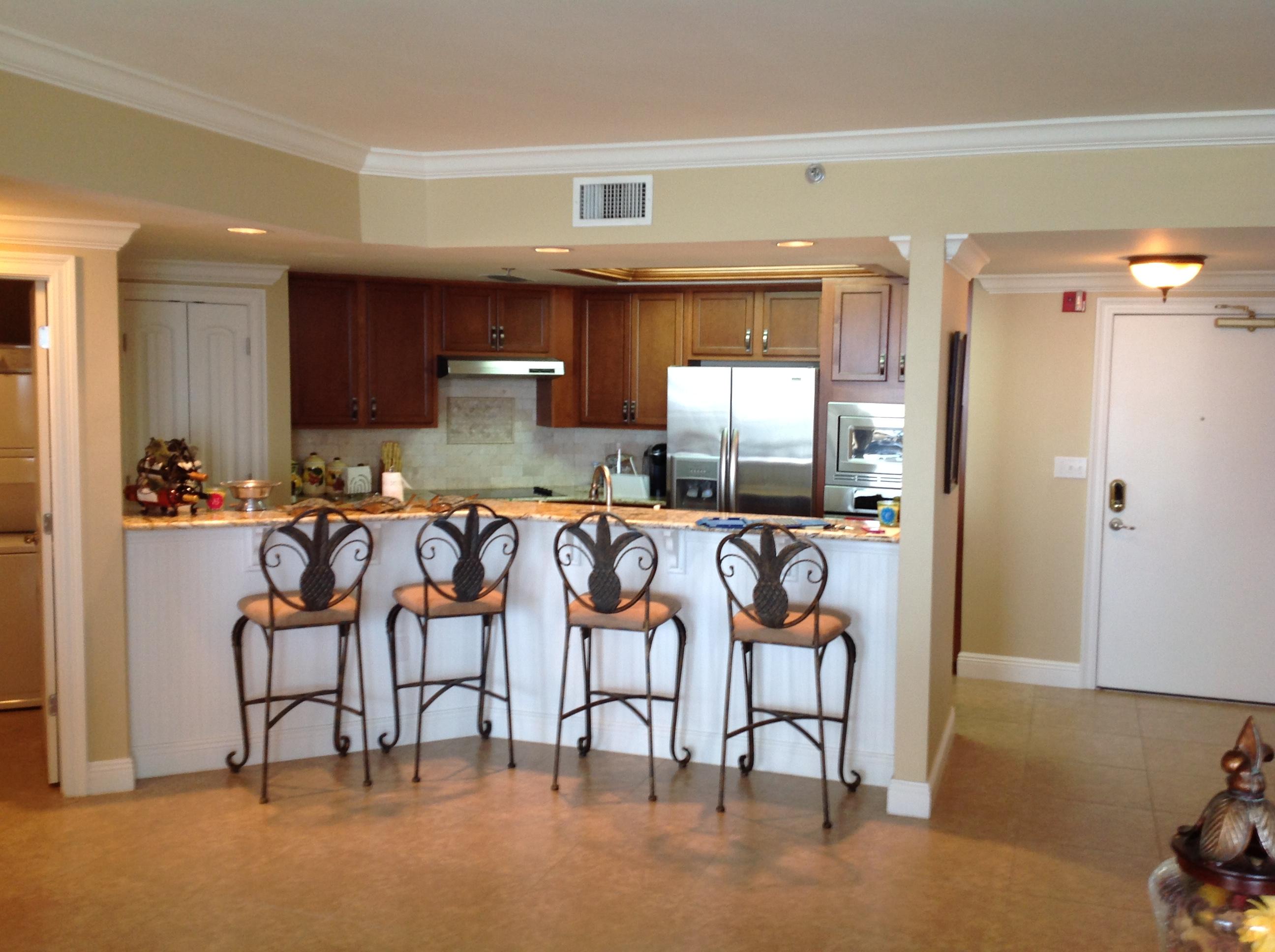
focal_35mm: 35
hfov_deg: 52.7
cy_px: 476
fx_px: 1287
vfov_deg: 40.6
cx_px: 638
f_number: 2.4
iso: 64
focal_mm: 4.28
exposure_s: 1/15
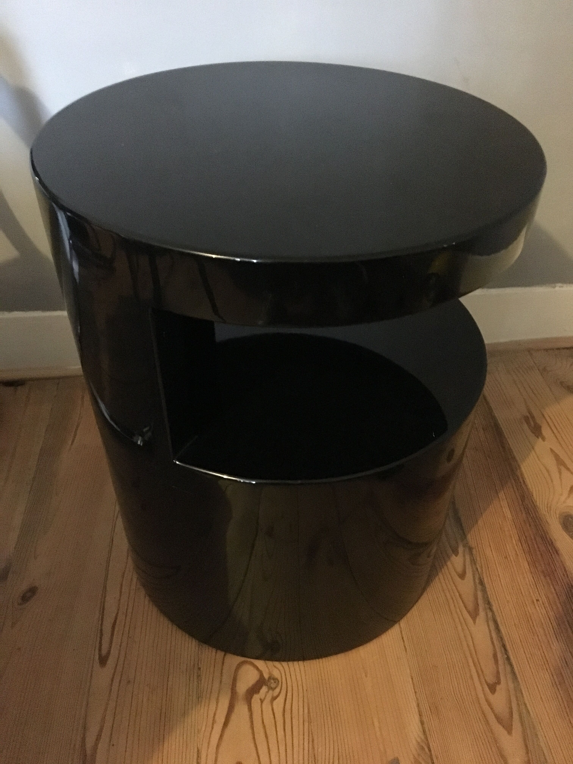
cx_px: 286
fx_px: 640
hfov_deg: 48.2
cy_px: 382
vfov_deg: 61.7
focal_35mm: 29
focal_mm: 4.15
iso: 2000
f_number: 2.2
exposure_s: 1/17
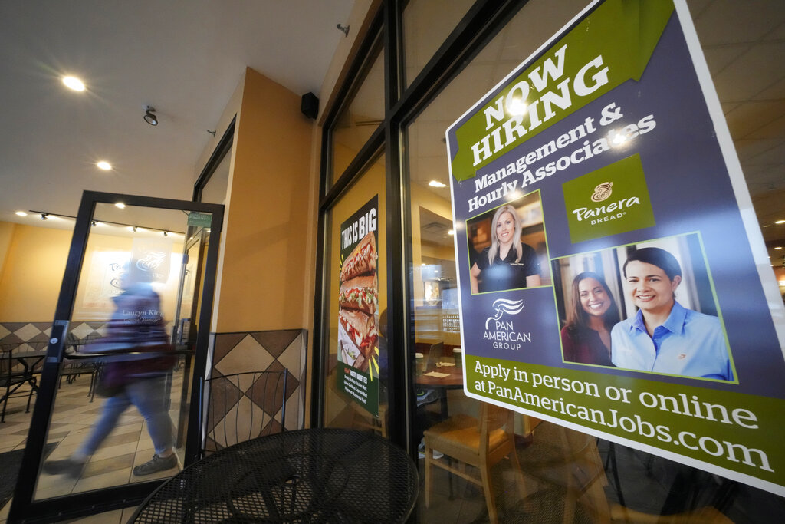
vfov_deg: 90.0
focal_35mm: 12
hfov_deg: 112.6
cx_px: 392
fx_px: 262
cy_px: 262
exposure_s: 1/20
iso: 10000
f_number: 18
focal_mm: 12
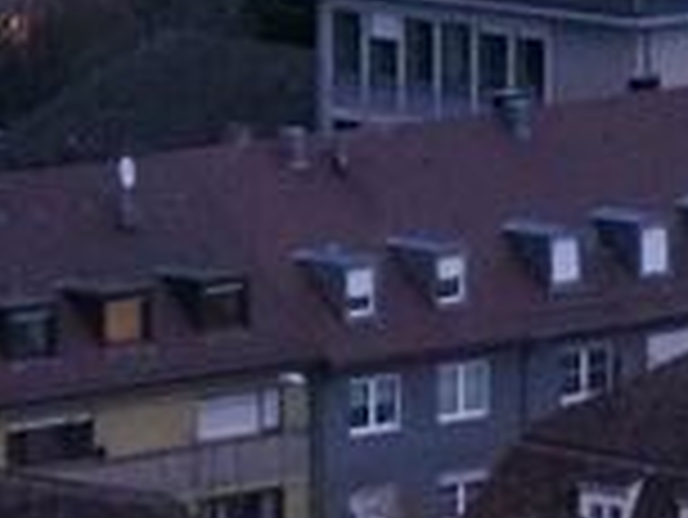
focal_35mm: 637
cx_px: 207
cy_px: -653
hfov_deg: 3.1
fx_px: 12670
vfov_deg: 2.3
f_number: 4
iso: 3200
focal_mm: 61
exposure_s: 1/20
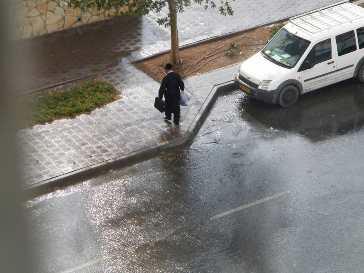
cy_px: 136
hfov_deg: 13.3
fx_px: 1556
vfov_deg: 10.0
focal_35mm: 148
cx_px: 182
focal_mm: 26.8
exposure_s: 1/500
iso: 211
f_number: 5
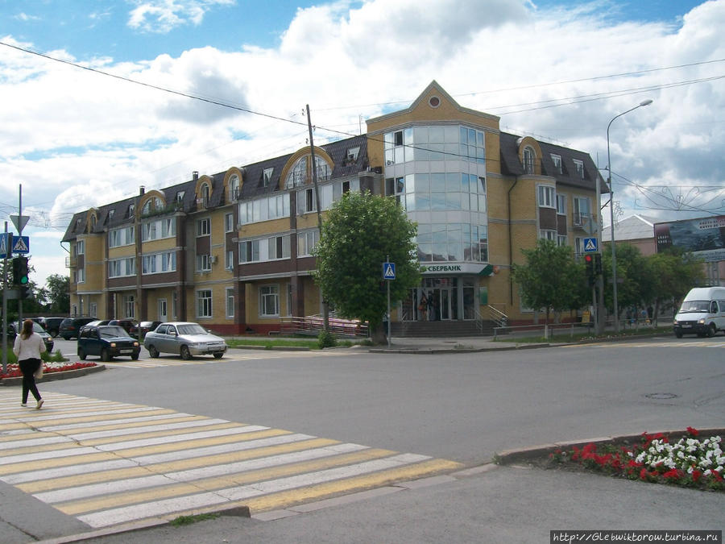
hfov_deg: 51.4
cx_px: 362
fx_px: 754
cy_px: 272
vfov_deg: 39.7
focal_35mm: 36
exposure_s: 1/640
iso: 80
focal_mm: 6
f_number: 4.8
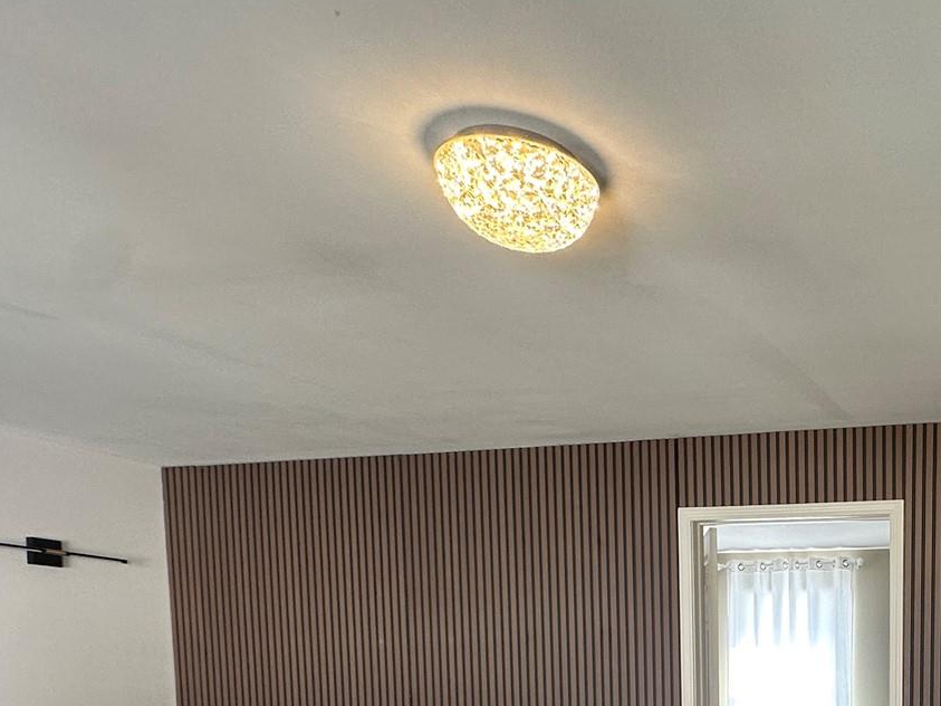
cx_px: 922
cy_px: 760
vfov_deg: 36.1
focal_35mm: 34
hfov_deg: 46.1
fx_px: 924
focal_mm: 2.22
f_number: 2.2
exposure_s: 1/120
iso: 80
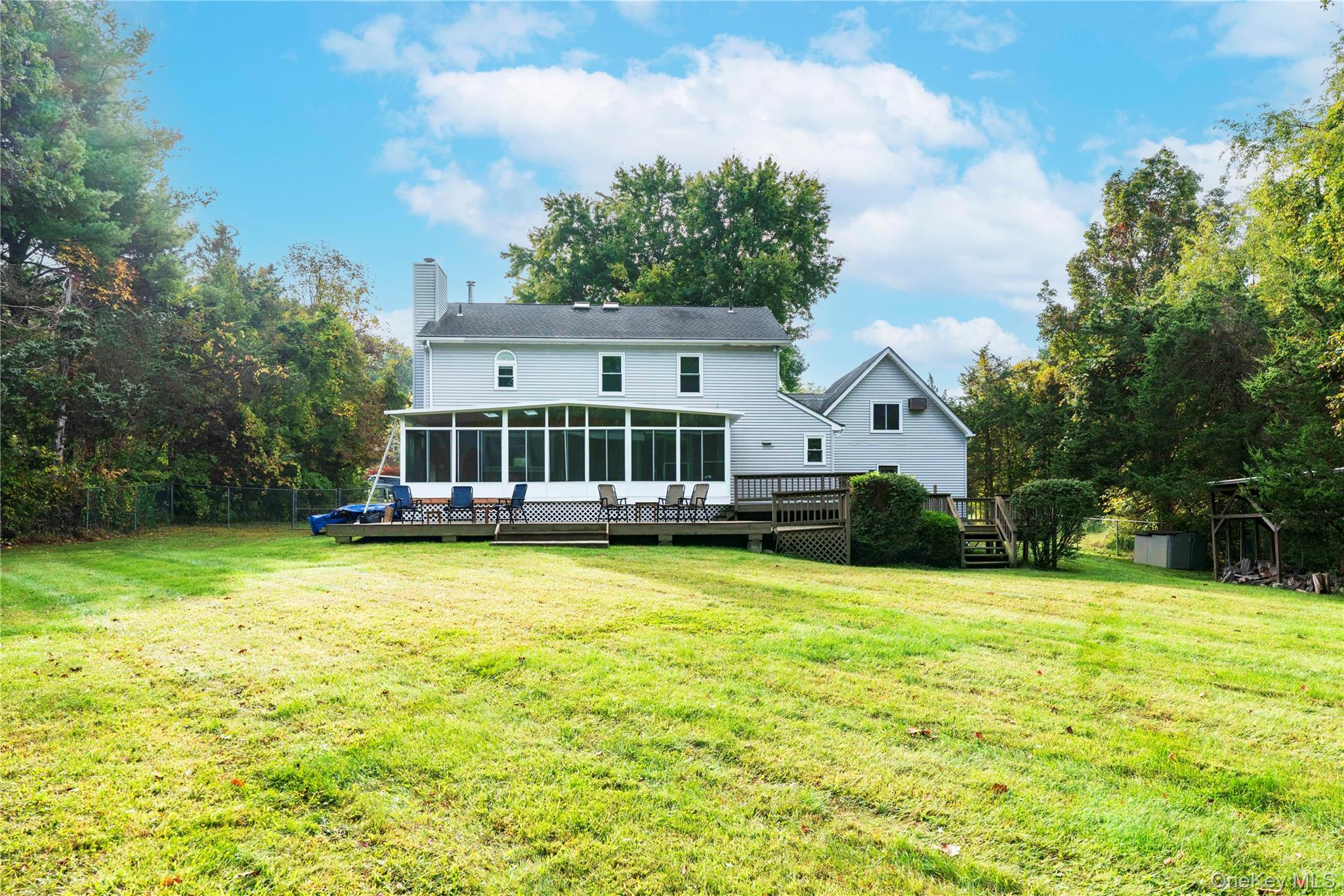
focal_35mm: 22
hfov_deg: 78.6
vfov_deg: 57.2
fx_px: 821
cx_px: 672
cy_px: 448
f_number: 9
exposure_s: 1/100
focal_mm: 22
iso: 400
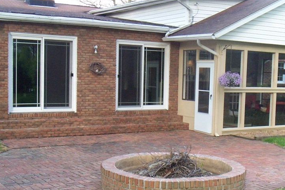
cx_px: 176
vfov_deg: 23.3
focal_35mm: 58
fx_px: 459
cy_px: 116
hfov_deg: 34.3
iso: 200
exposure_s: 1/80
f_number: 3.9
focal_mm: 6.4
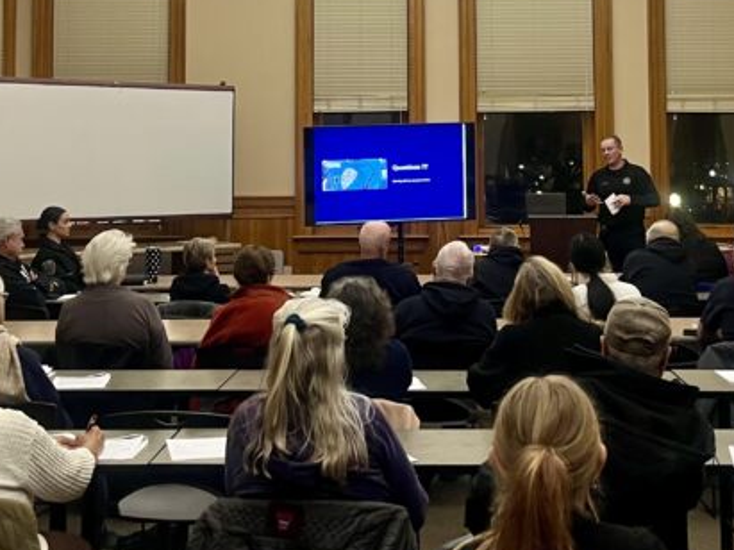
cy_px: 293
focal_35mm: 38
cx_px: 507
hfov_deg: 47.9
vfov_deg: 37.7
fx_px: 806
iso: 80
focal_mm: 5.1
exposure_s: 1/60
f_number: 1.6
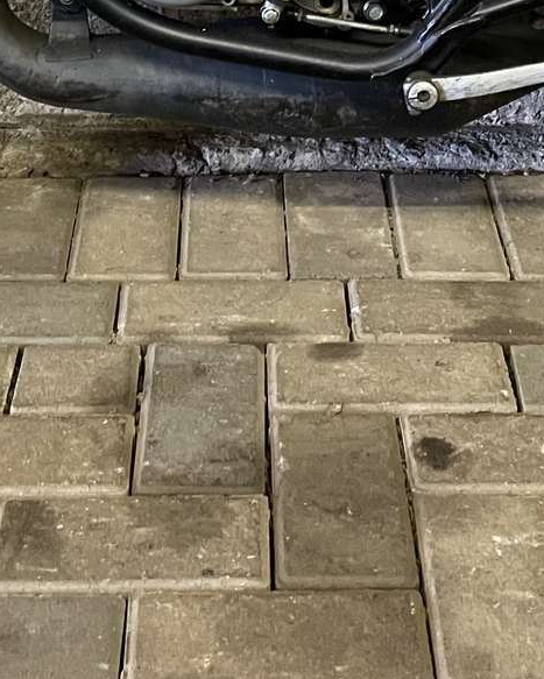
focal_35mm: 87
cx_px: 267
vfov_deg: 20.3
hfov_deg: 17.7
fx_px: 1750
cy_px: -169
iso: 400
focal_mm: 4.2
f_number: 1.6
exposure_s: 1/33
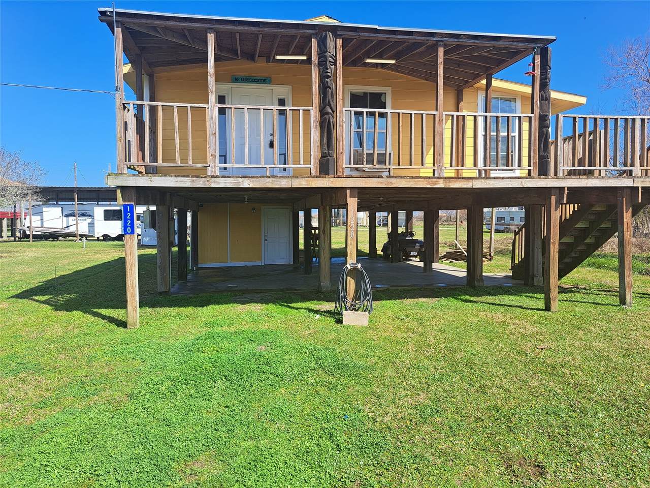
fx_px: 451
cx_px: 325
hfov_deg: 71.6
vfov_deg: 56.8
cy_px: 244
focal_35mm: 24
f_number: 1.8
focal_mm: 5.23
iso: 50
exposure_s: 1/1209
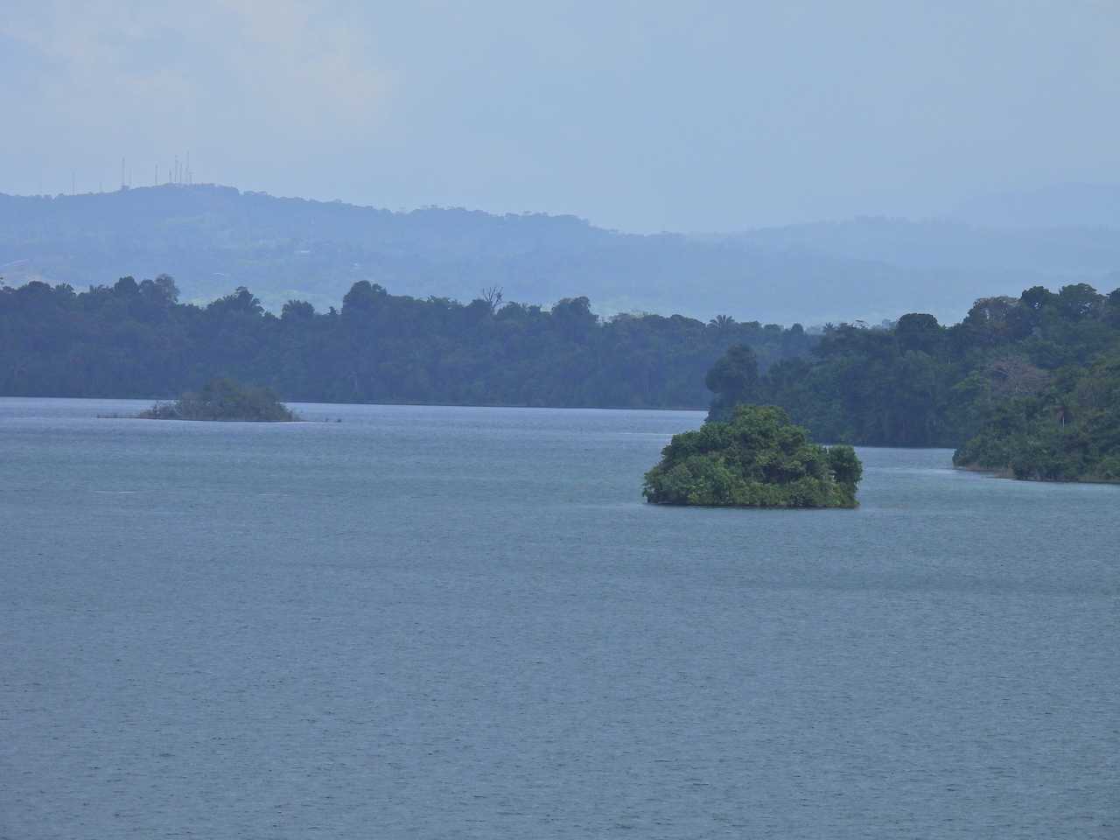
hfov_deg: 5.0
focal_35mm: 400
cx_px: 560
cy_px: 420
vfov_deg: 3.7
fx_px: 12942
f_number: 5
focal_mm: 71.4
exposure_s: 1/800
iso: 100
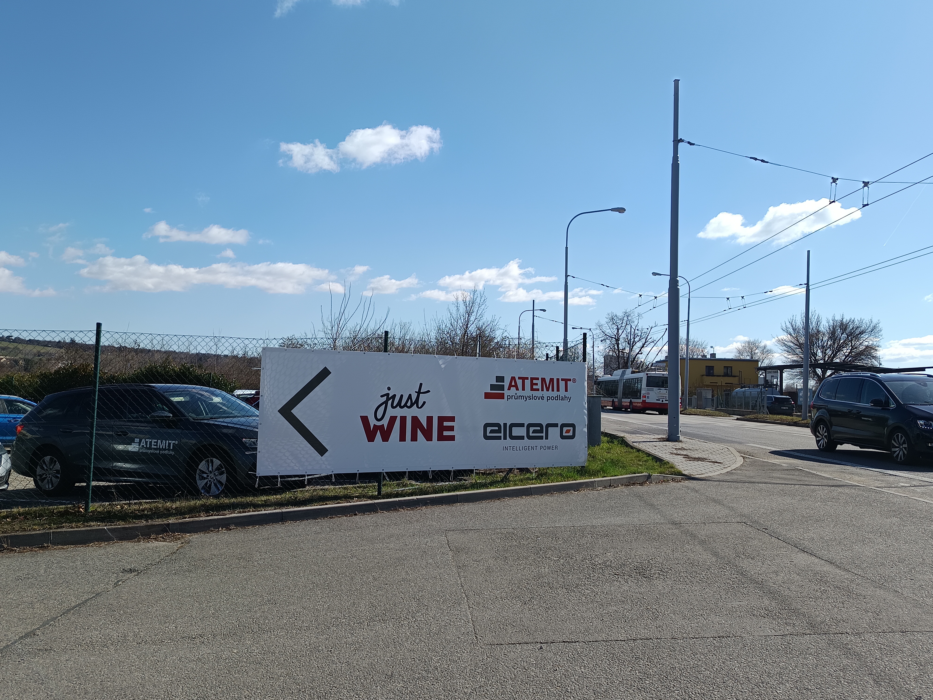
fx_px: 647
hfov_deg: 71.6
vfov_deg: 56.8
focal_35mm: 24
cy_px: 350
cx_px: 466
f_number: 1.7
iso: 50
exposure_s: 1/684
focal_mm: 5.31
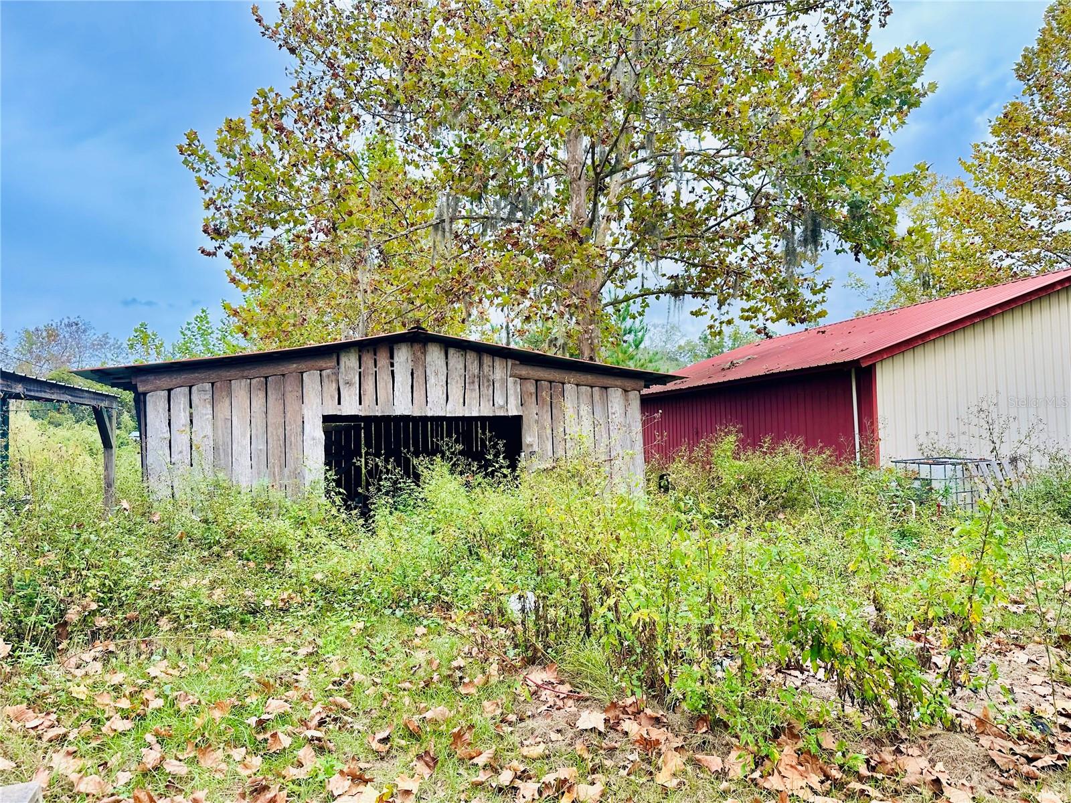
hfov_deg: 71.6
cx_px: 536
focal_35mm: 24
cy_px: 402
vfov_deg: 56.8
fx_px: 743
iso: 80
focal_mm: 6.86
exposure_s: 1/650
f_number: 1.78
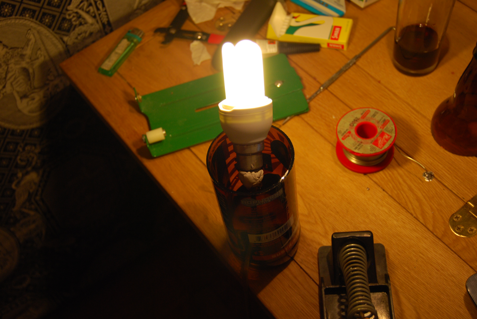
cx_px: 238
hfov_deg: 42.3
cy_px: 160
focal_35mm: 46
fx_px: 617
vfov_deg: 29.0
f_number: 4.5
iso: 360
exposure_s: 1/30
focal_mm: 31
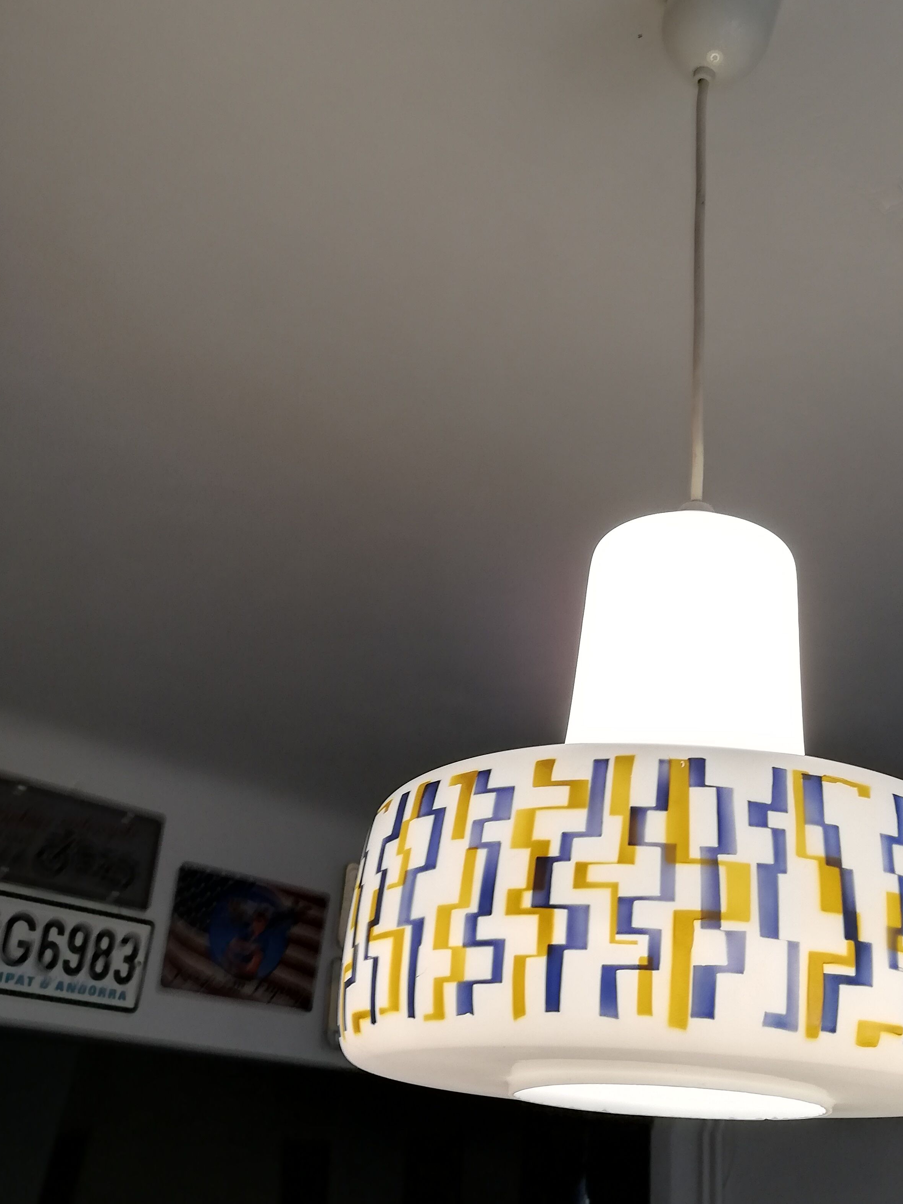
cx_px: 648
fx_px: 1322
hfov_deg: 37.0
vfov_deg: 49.0
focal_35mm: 38
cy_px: 627
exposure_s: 1/50
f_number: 2.2
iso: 100
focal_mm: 3.81
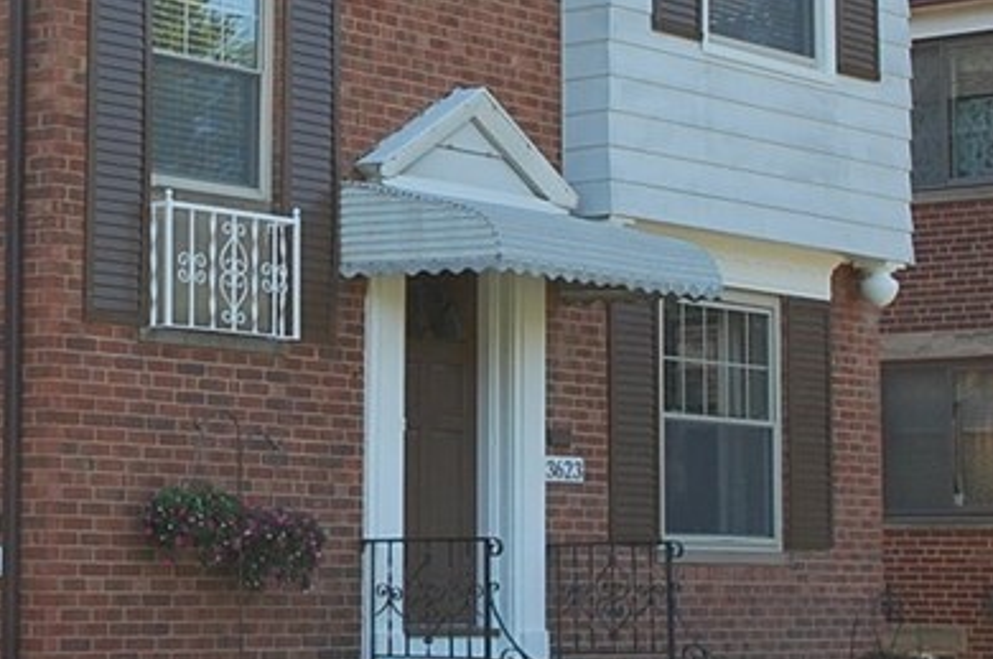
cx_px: 177
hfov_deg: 19.4
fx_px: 2876
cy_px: 183
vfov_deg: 13.0
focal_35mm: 104
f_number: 9
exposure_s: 1/160
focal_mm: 25
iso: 400
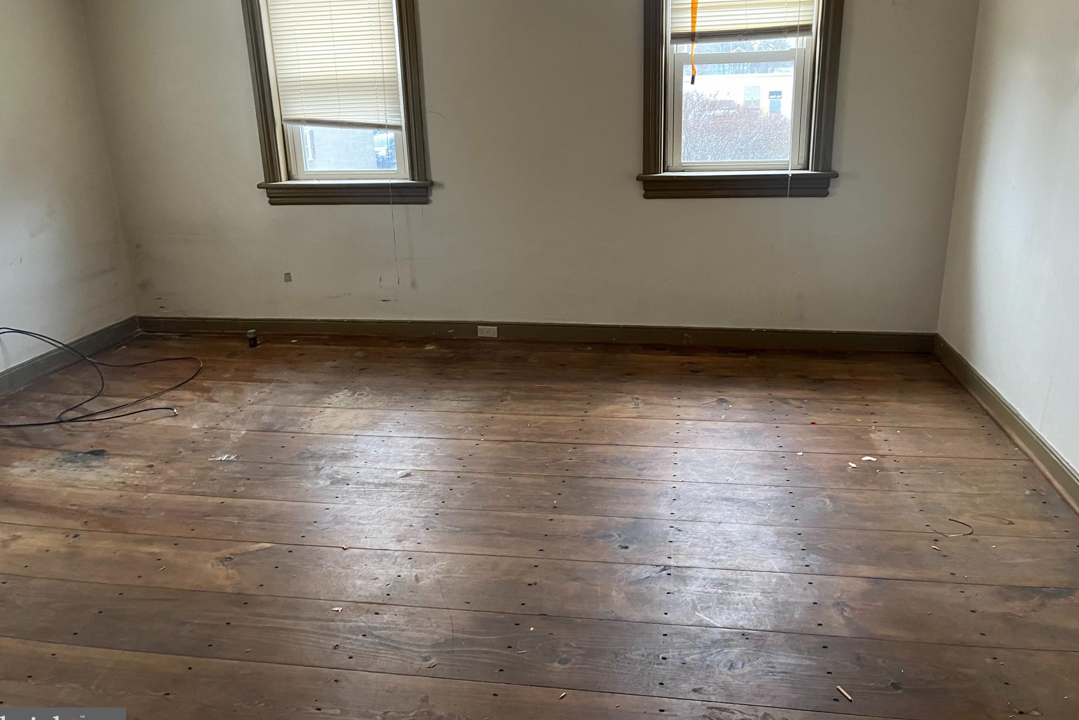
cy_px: 333
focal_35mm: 28
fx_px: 839
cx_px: 548
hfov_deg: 65.5
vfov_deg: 46.4
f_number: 1.6
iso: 250
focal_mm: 5.1
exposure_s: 1/60
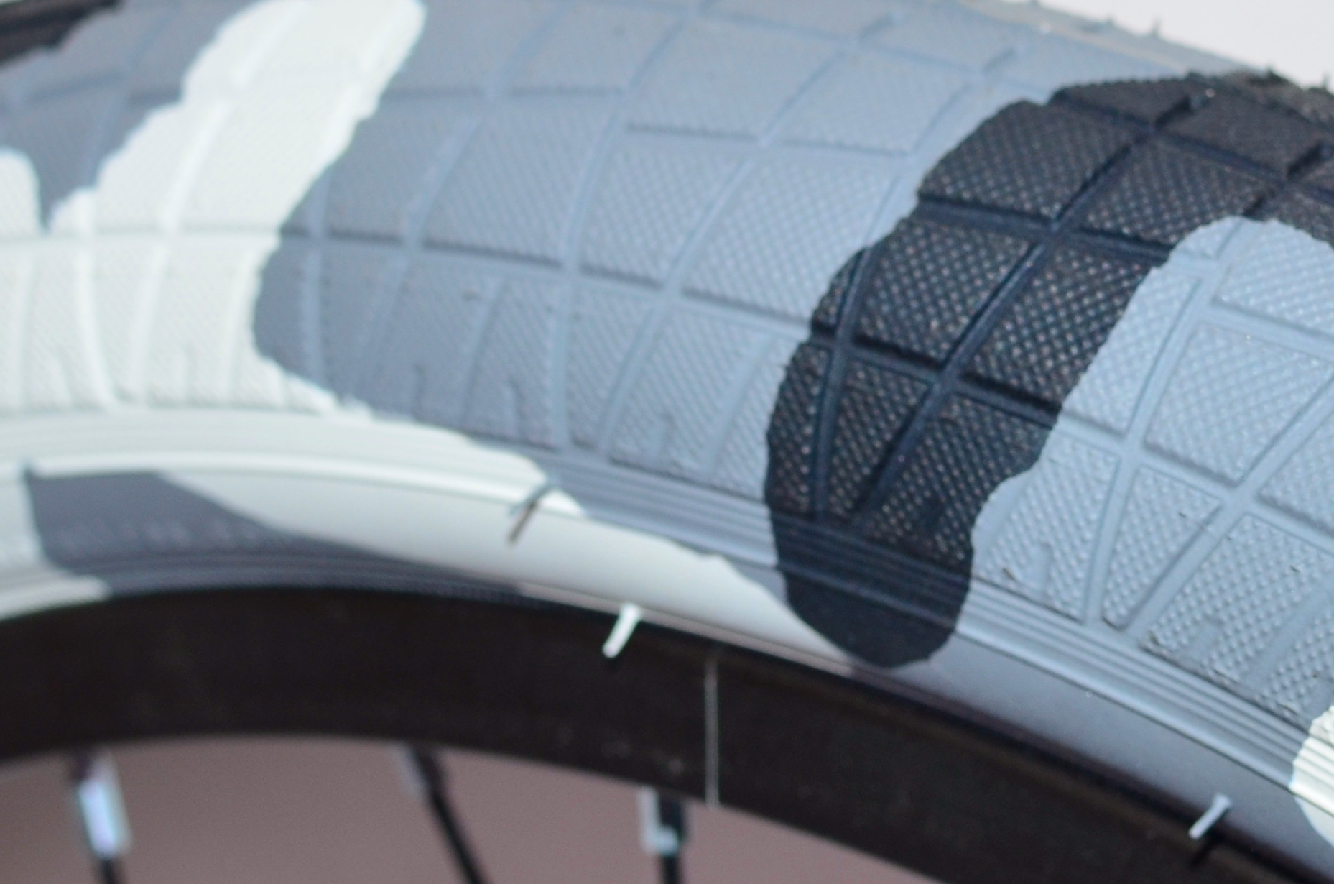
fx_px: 5152
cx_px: 858
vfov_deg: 9.8
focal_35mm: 139
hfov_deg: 14.7
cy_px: 515
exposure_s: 1/60
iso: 200
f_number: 5.6
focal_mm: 35
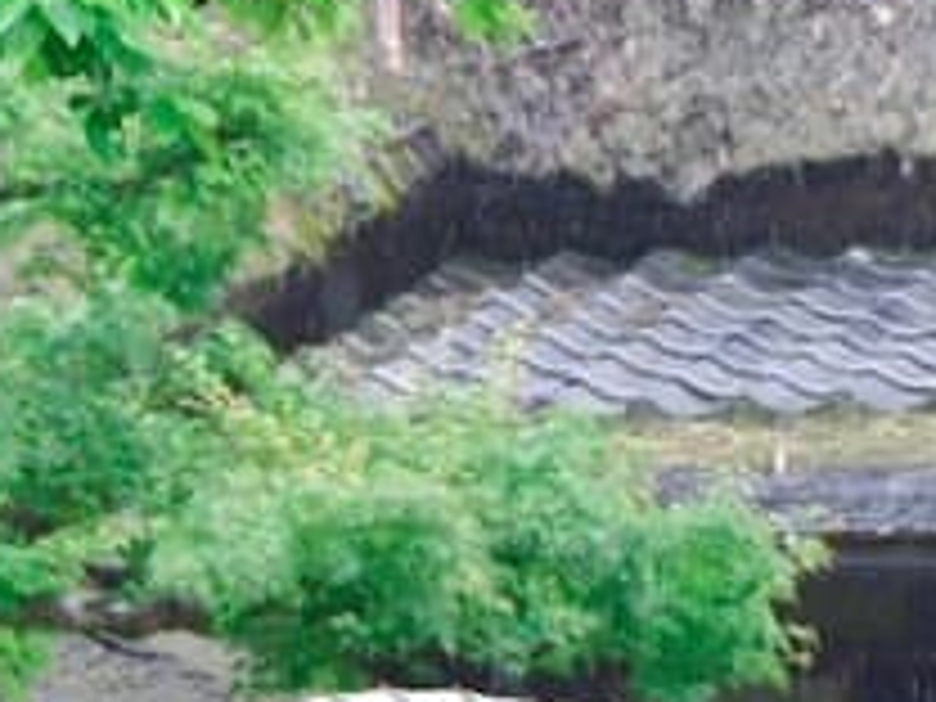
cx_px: 1094
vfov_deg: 3.2
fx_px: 12573
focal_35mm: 465
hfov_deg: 4.3
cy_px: 511
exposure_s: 1/320
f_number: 5.6
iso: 1000
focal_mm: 70
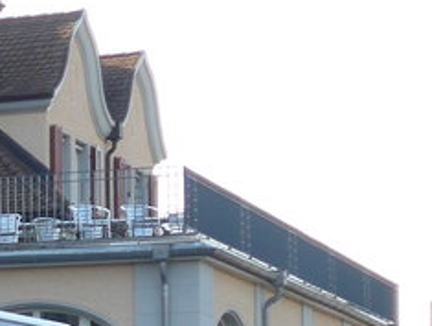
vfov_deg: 7.1
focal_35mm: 209
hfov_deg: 8.8
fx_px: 2612
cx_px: -507
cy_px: 420
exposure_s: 1/320
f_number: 2.8
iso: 80
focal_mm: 8.4
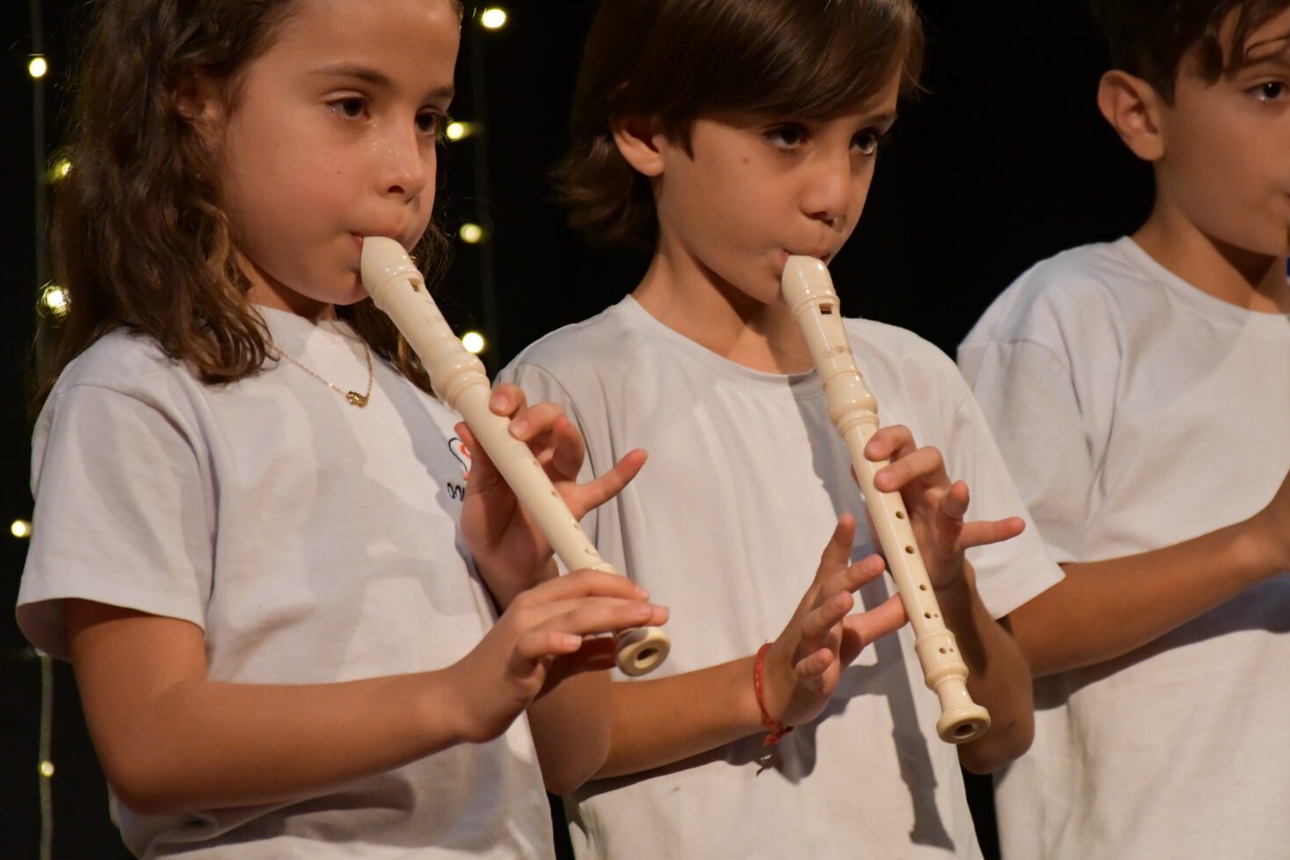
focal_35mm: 238
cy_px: 392
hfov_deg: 8.6
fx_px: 8528
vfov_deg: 5.8
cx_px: 743
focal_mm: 122
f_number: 5.6
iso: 4000
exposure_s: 1/125
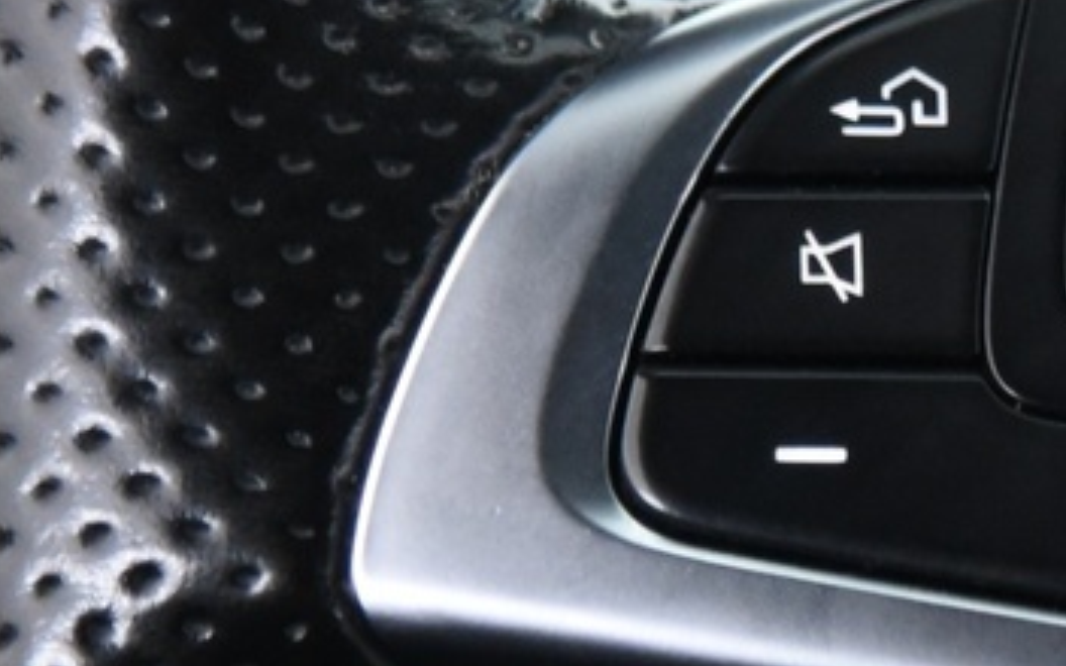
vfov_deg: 2.7
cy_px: 173
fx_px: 14294
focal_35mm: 492
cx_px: 912
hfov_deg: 4.3
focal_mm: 105
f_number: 4
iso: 4000
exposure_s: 1/30
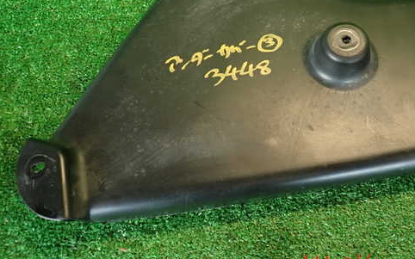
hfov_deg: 57.9
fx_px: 373
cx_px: 240
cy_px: 81
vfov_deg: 37.8
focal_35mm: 33
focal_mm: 4.5
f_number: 2
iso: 200
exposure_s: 1/30
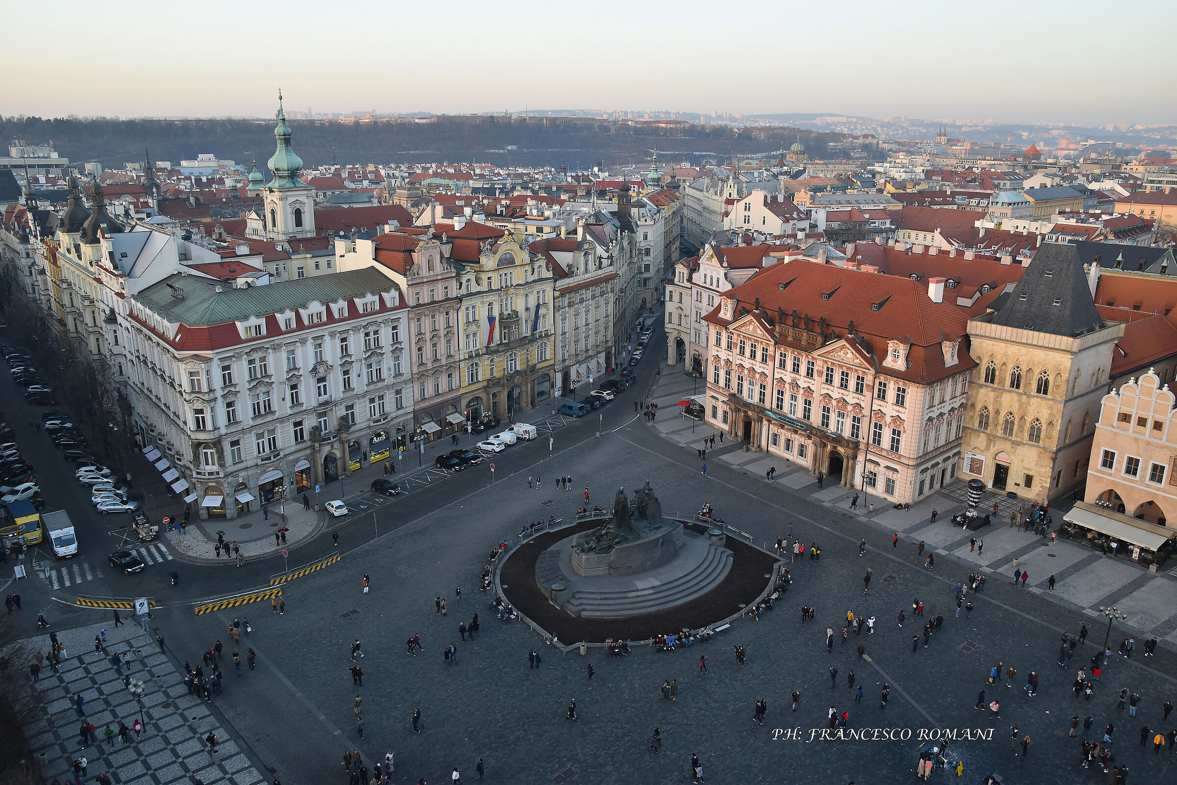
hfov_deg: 70.4
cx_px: 588
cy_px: 392
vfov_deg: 50.4
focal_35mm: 26
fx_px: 834
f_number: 6.3
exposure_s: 1/80
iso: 640
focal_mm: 17
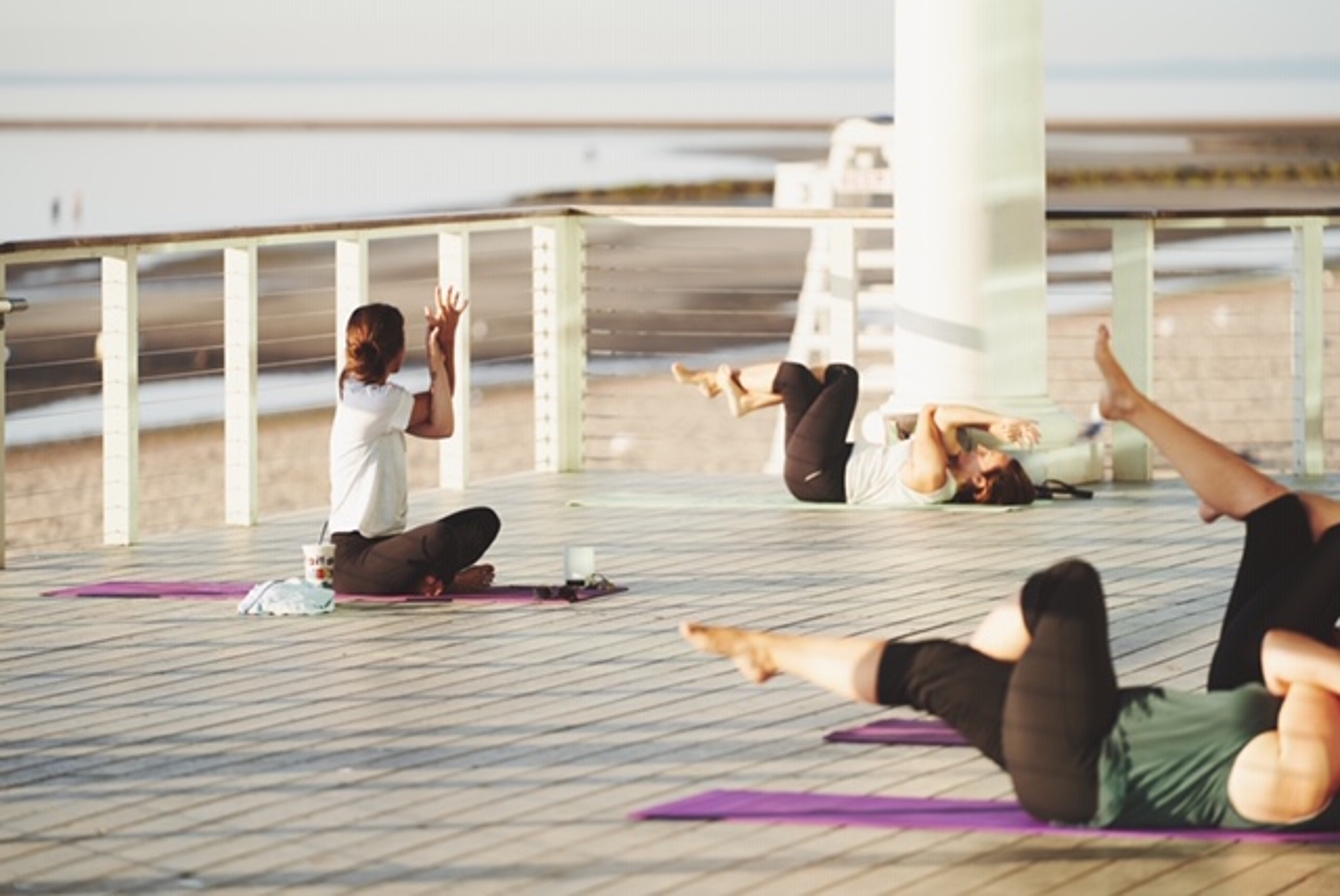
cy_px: 448
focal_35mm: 200
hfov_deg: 10.3
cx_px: 670
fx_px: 7451
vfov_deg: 6.9
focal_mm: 200
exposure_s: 1/800
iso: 100
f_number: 2.8
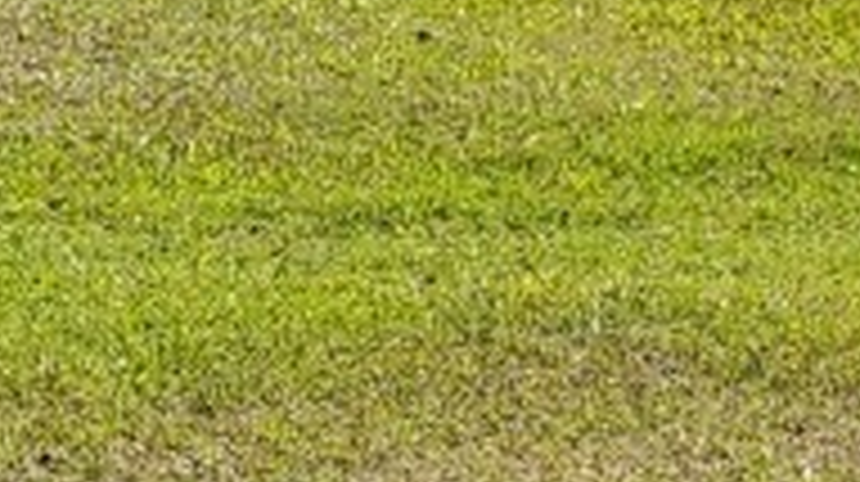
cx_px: -955
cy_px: -72
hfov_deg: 12.2
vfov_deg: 7.9
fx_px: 3463
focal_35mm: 152
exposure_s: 1/1078
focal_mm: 4.3
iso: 50
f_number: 2.4
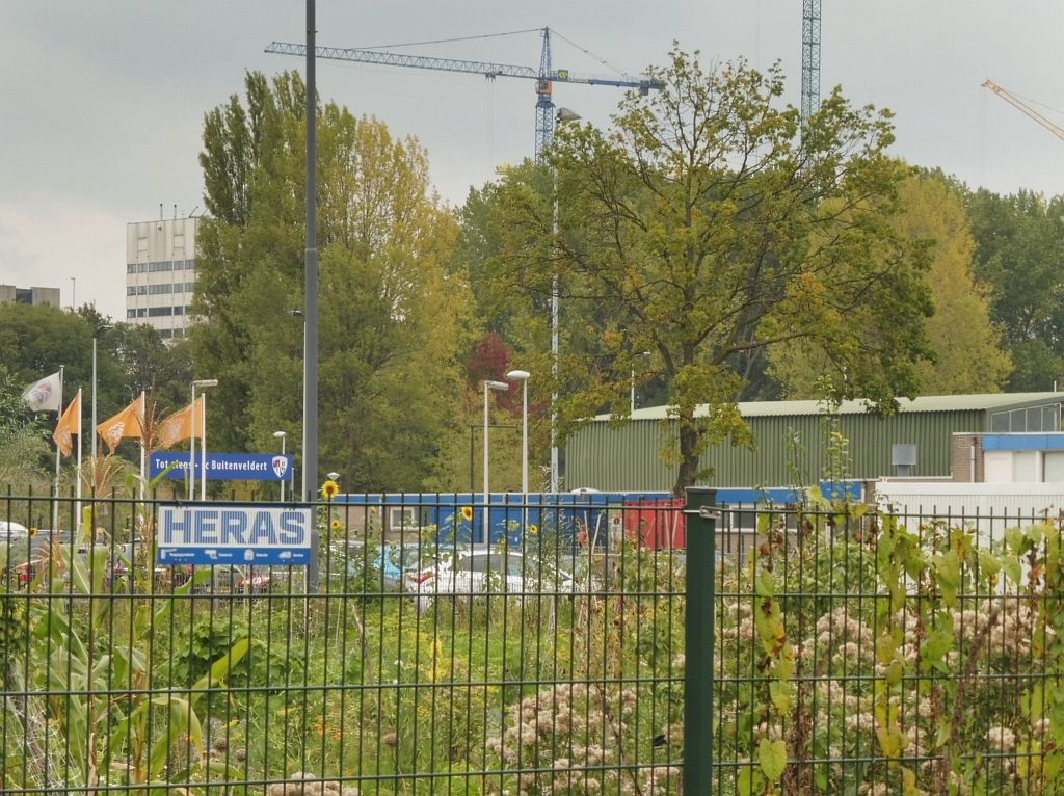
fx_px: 3961
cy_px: 398
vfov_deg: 11.5
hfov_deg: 15.3
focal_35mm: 129
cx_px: 532
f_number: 6.3
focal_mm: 23.1
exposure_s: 1/100
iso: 200
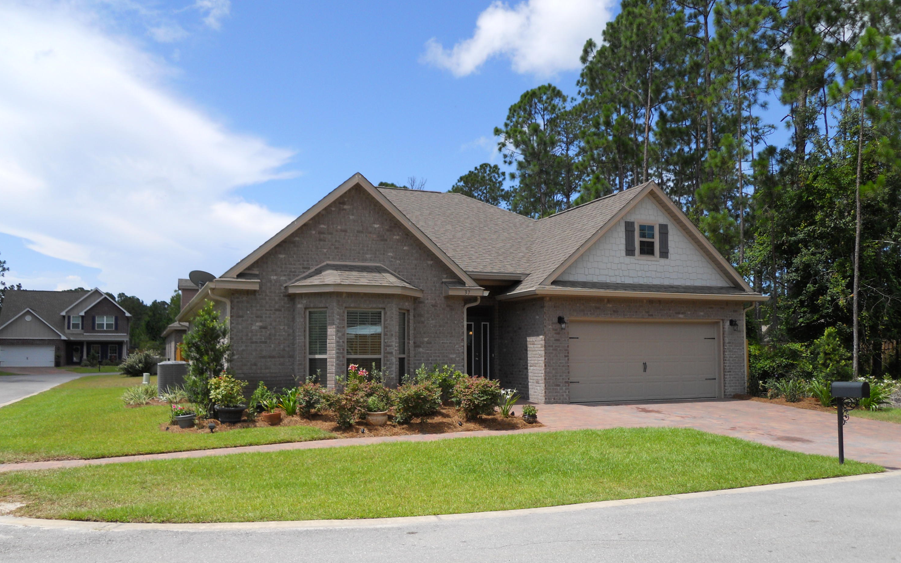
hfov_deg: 62.9
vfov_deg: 41.8
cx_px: 449
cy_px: 317
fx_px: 737
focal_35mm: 30
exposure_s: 1/320
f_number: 5.4
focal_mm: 5
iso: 80
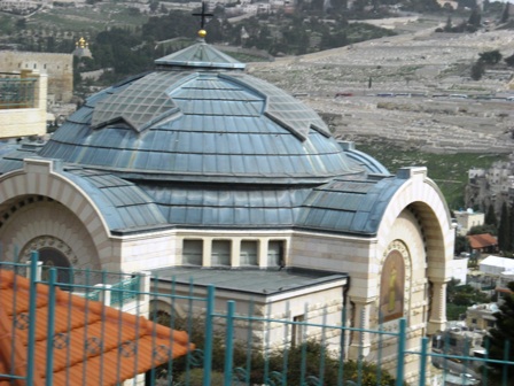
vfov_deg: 14.1
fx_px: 1559
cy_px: 193
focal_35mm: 105
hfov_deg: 18.7
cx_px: 257
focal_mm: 17.1
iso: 95
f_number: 4.7
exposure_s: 1/250
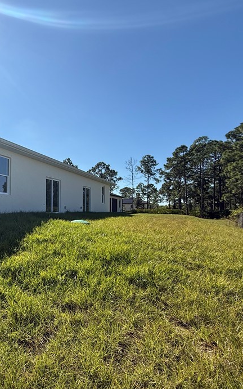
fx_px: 233
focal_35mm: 22
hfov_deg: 48.5
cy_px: 203
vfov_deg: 79.6
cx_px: 19
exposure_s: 1/2320
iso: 50
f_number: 2.2
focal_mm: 2.22
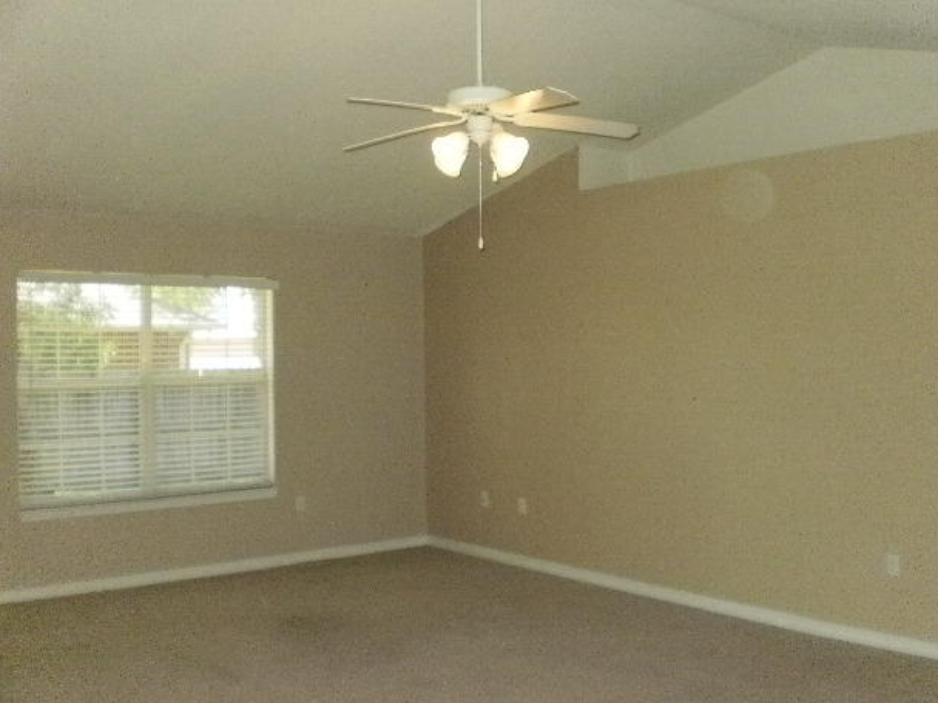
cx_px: 491
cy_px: 345
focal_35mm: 40
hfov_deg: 46.8
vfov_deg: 36.0
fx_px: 1084
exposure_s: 1/250
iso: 400
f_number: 3.1
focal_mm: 6.3
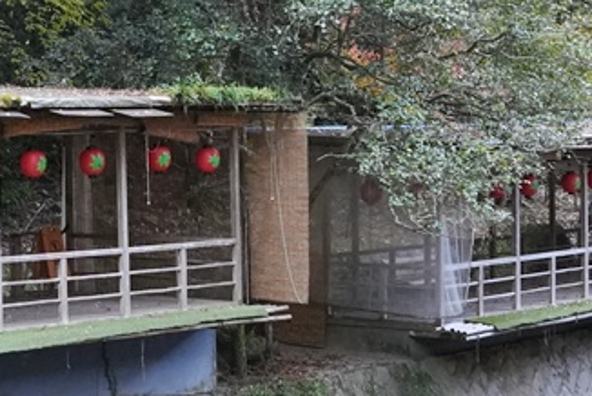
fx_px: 1860
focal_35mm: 113
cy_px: -66
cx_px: 116
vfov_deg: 11.9
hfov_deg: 17.9
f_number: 8
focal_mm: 24
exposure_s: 1/500
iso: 5000
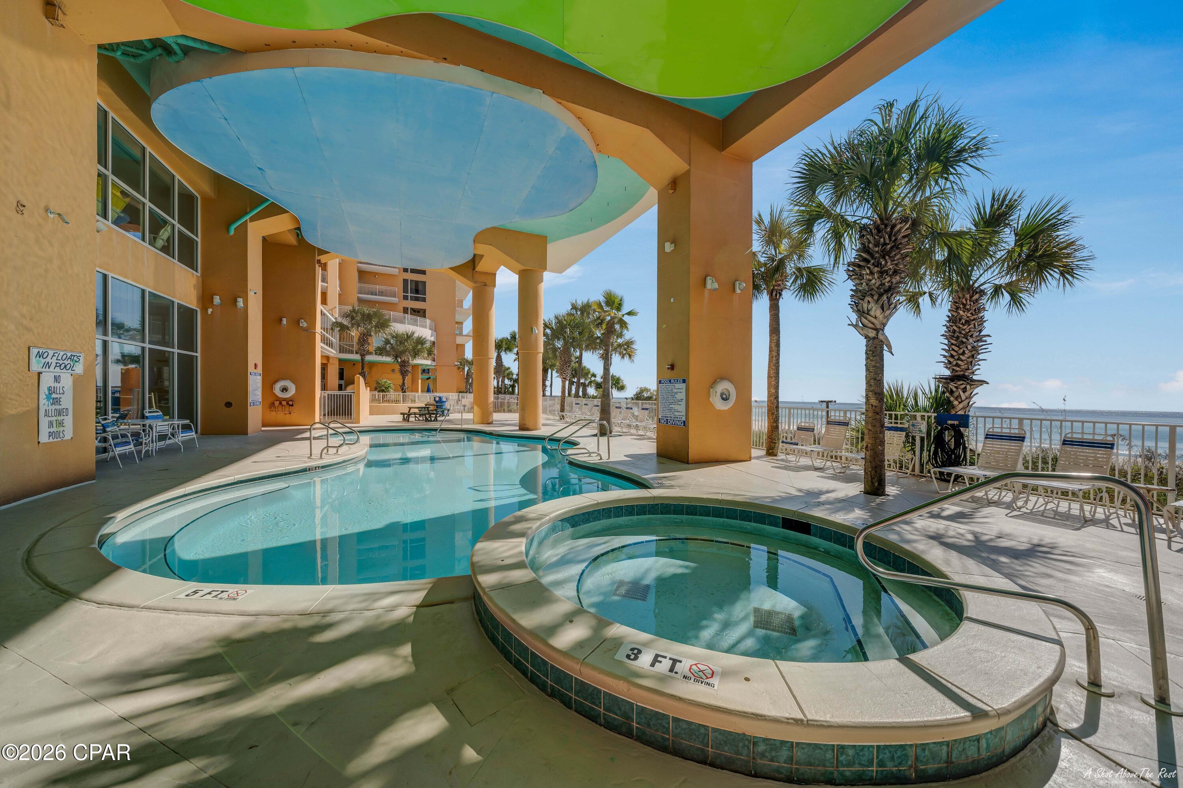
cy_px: 394
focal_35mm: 12
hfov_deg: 112.6
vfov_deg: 90.0
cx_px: 592
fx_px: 394
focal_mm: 12
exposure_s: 1/1600
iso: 100
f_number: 5.6
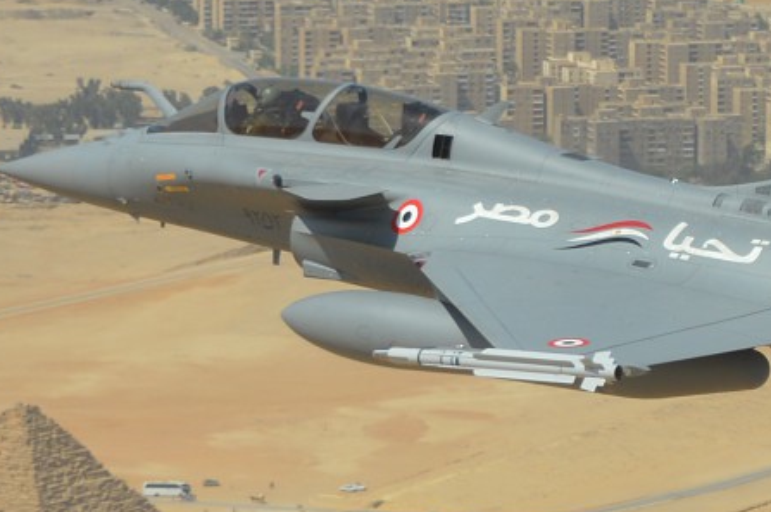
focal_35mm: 322
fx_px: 6889
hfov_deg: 6.3
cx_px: 1288
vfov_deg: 4.3
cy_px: 405
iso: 100
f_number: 9
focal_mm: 48
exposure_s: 1/320
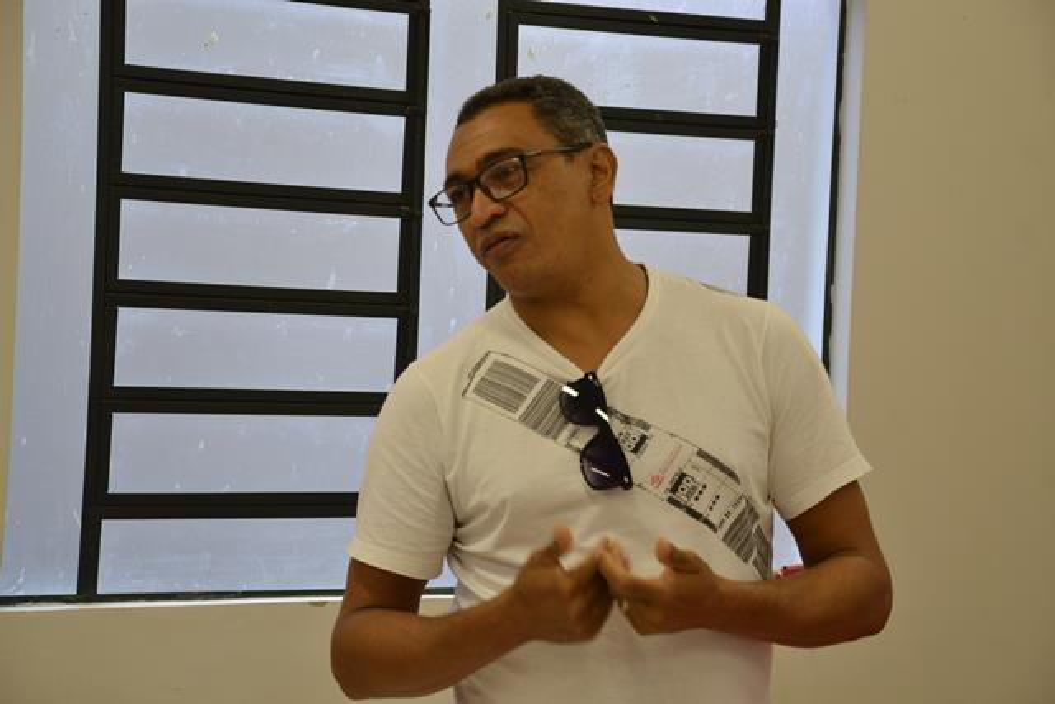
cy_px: 352
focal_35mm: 63
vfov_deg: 21.6
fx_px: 1847
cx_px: 528
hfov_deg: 31.9
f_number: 4.8
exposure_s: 1/40
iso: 400
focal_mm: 42
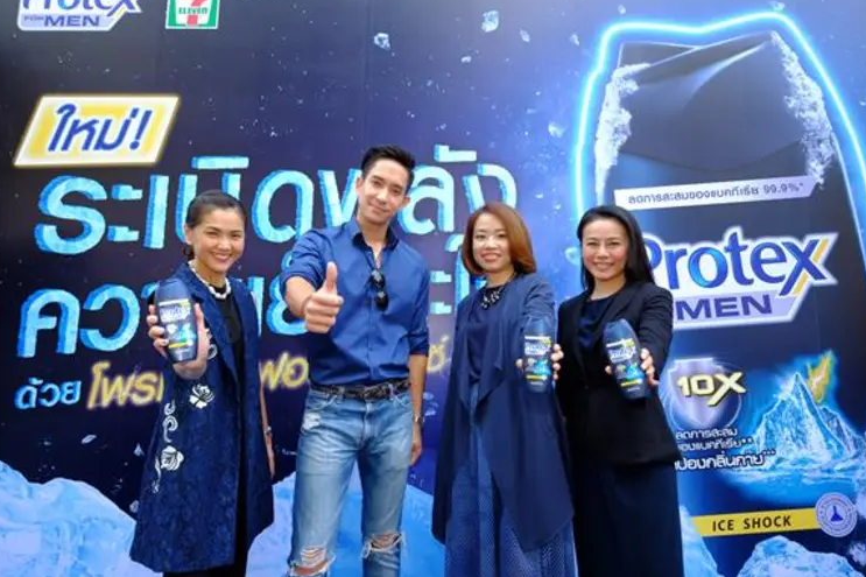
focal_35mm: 21
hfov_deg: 81.2
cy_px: 277
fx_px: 505
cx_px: 428
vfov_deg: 59.5
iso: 200
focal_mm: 13.2
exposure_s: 1/100
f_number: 4
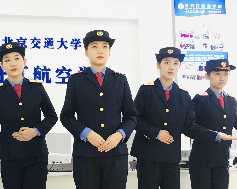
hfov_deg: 30.1
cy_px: 125
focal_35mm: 62
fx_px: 435
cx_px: 65
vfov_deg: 24.5
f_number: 2.2
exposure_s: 1/33
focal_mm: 4.15
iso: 32
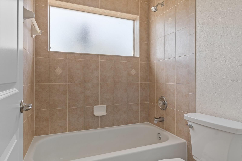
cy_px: 80
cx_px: 121
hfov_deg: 81.2
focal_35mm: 21
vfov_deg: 59.5
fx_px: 141
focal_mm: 14
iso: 250
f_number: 8
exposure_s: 1/3
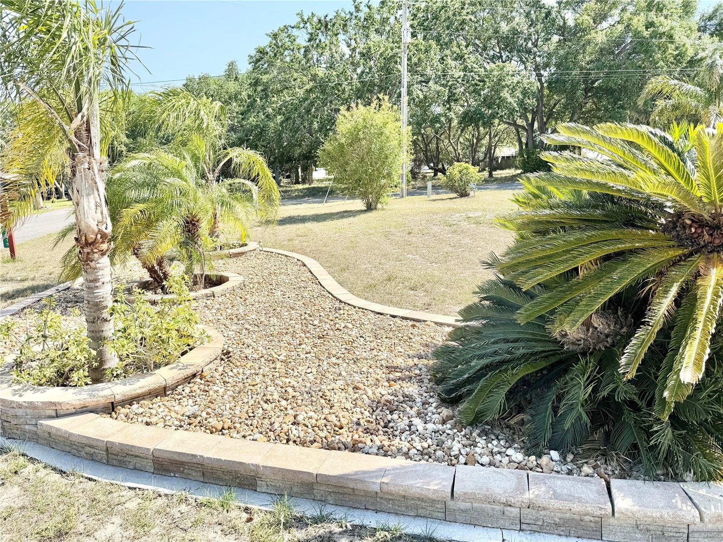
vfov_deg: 56.8
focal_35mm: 24
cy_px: 271
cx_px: 362
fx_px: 501
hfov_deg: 71.6
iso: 80
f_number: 1.78
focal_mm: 6.76
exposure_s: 1/3279
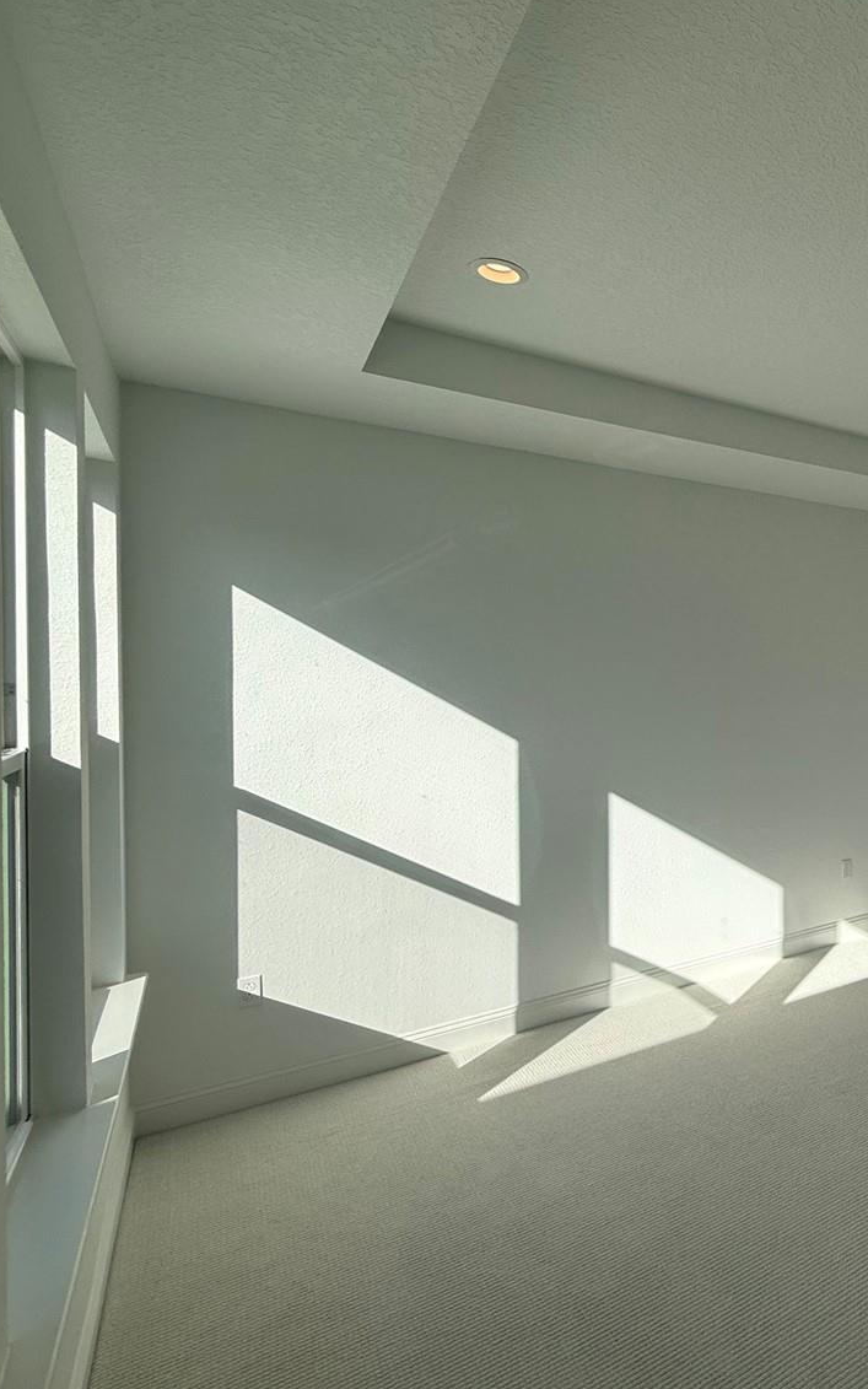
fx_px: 795
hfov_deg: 46.7
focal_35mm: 21
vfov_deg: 82.3
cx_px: 888
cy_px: 682
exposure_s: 1/809
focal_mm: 2.22
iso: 50
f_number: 2.2
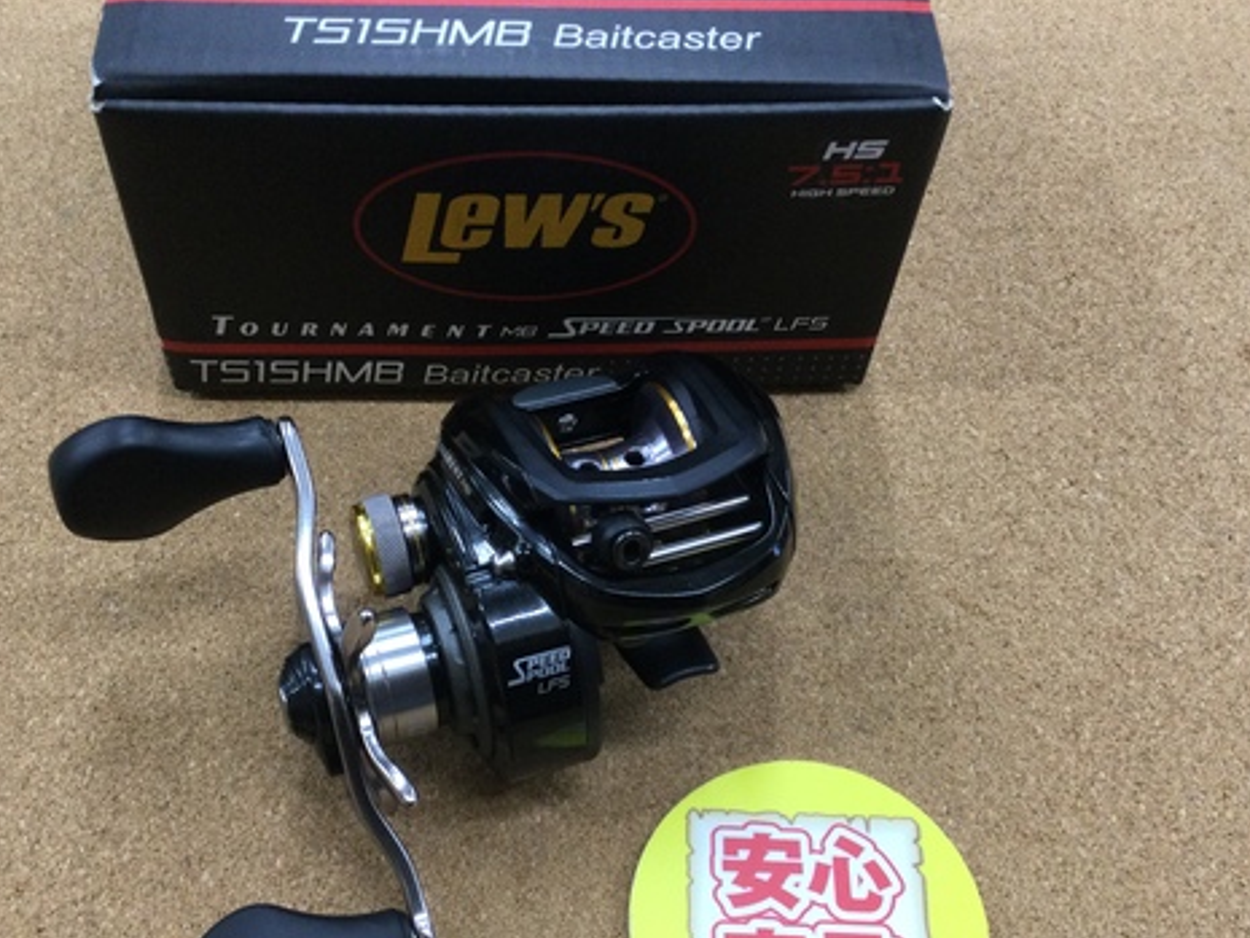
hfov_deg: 46.8
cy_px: 599
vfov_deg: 35.7
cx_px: 591
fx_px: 1445
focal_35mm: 40
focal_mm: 3.3
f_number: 2.4
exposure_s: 1/30
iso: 50
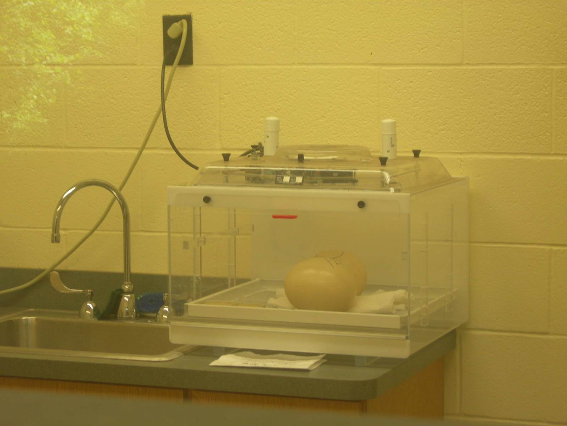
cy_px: 213
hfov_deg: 17.3
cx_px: 284
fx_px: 1867
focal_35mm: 114
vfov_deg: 13.0
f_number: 4.9
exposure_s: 1/11.4
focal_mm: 23.4
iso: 50
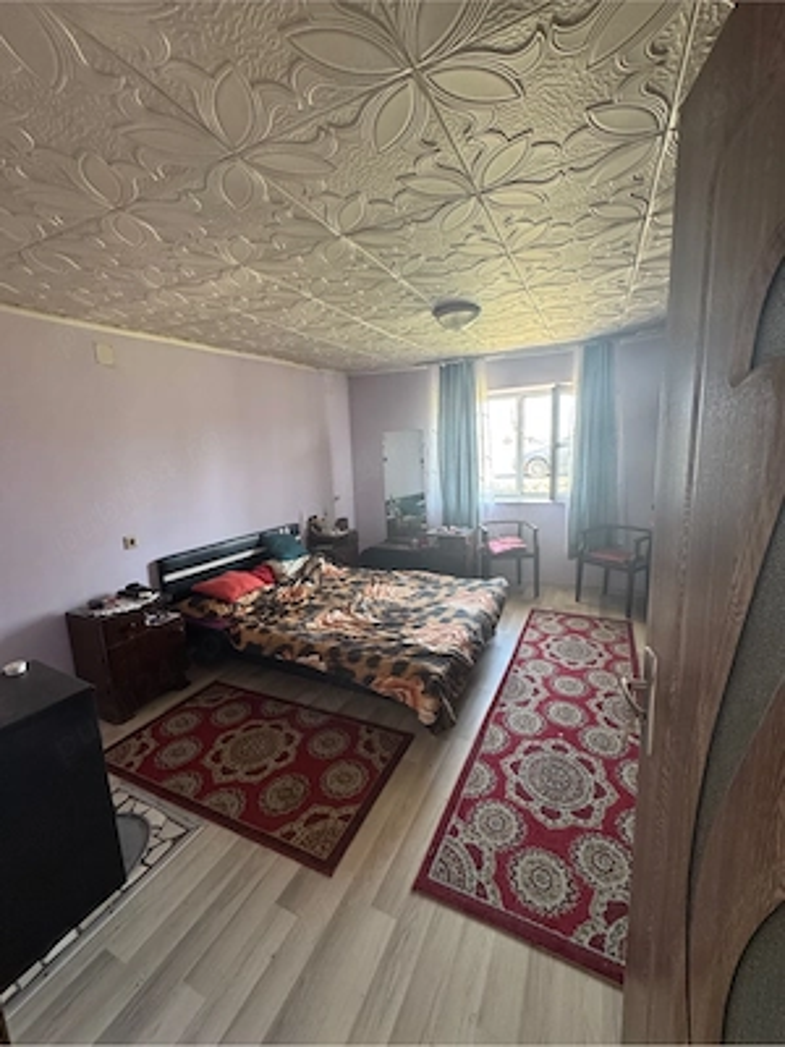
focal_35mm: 14
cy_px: 524
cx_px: 392
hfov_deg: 85.7
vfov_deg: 102.1
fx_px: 423
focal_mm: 2.22
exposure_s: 1/85
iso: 320
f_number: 2.2
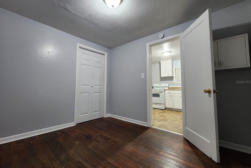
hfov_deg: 104.2
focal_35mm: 14
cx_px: 122
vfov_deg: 81.2
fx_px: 98
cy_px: 82
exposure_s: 1/30
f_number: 2.2
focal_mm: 2.2
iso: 320
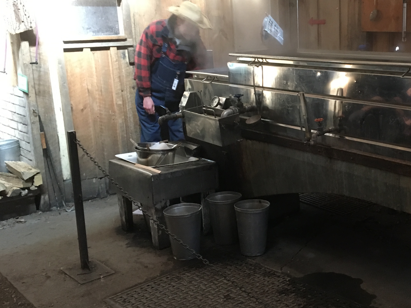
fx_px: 546
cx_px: 325
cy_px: 143
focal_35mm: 46
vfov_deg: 31.5
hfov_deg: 39.7
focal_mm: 4.15
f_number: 2.2
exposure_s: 1/15
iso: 200
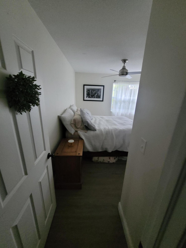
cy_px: 124
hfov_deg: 89.9
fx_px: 93
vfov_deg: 106.2
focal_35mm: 13
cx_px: 93
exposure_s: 1/24
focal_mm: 1.74
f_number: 2.2
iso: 640
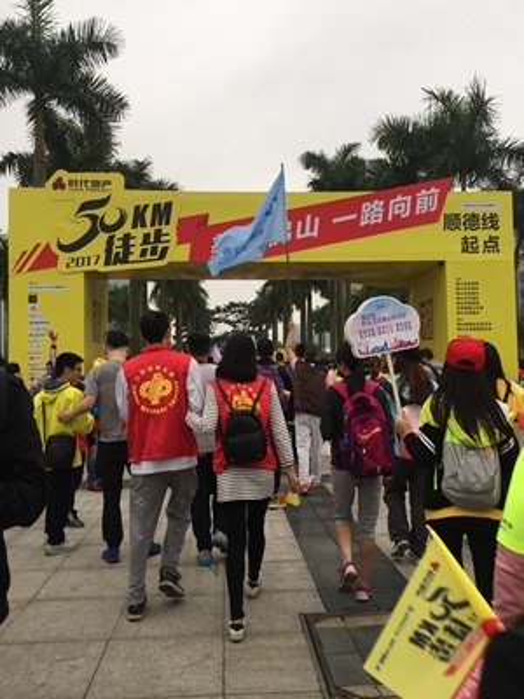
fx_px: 585
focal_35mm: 29
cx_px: 262
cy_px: 350
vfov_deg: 61.7
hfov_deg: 48.2
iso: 32
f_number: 2.2
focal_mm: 4.15
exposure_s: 1/122
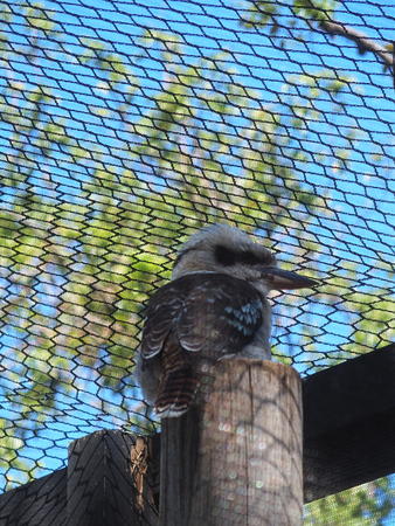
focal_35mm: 200
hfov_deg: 7.4
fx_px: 3040
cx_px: 198
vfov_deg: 9.9
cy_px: 263
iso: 100
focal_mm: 42.5
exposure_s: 1/500
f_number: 3.5
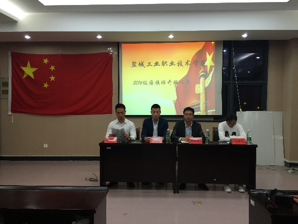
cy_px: 112
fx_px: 250
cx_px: 149
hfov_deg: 61.7
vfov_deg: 48.2
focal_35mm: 29
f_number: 2.2
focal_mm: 4.15
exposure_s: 1/33
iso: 50
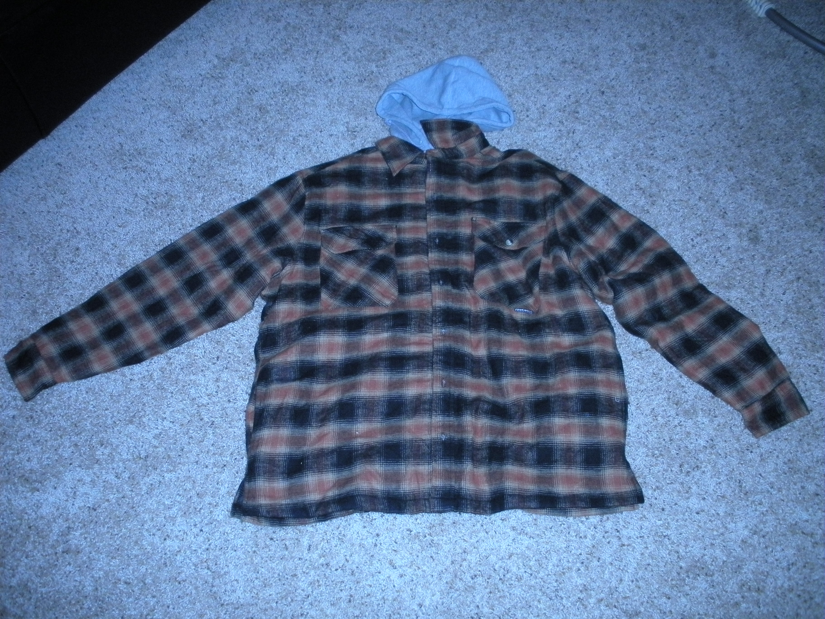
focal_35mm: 35
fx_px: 834
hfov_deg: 52.6
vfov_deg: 40.7
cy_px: 310
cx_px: 412
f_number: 3.5
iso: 400
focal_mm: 6.3
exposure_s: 1/60
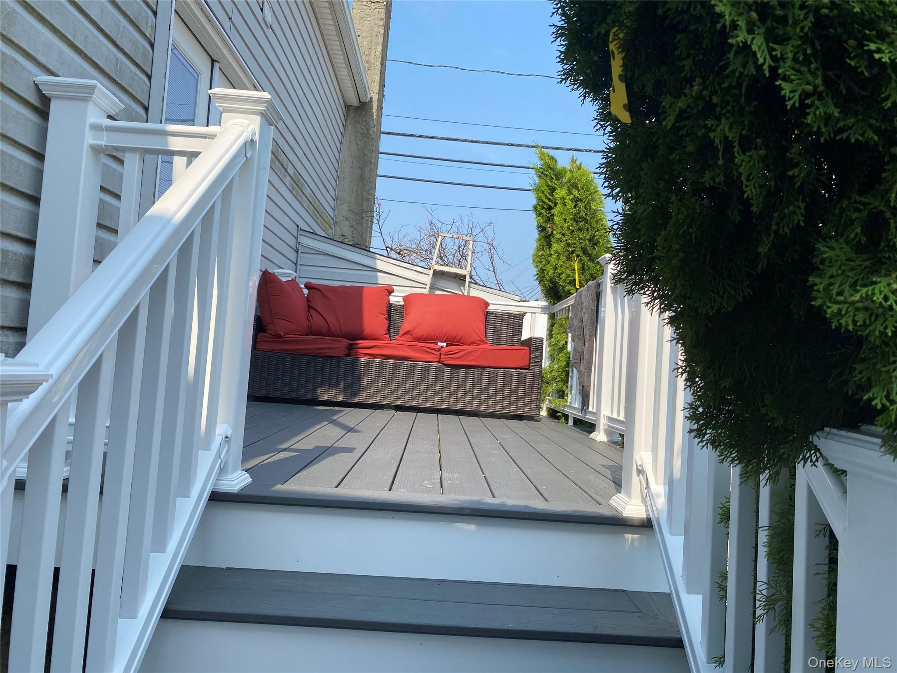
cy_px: 336
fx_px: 674
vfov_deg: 53.1
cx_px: 448
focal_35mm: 26
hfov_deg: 67.3
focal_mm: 4.25
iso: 32
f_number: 1.8
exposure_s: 1/1754
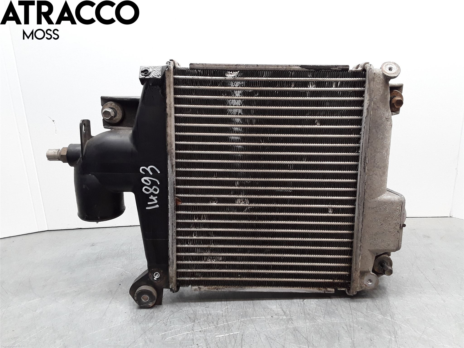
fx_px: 375
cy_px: 174
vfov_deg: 49.7
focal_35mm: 28
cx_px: 232
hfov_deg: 63.4
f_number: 1.9
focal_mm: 2.91
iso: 64
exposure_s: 1/50
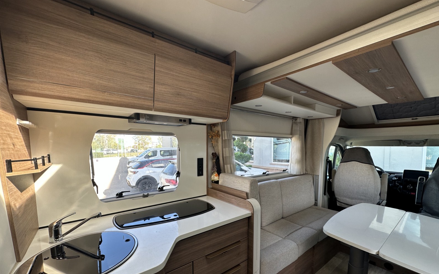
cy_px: 163
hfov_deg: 101.5
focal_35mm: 15
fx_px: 179
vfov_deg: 74.1
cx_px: 219
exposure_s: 1/99
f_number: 2.2
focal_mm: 2.22
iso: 64
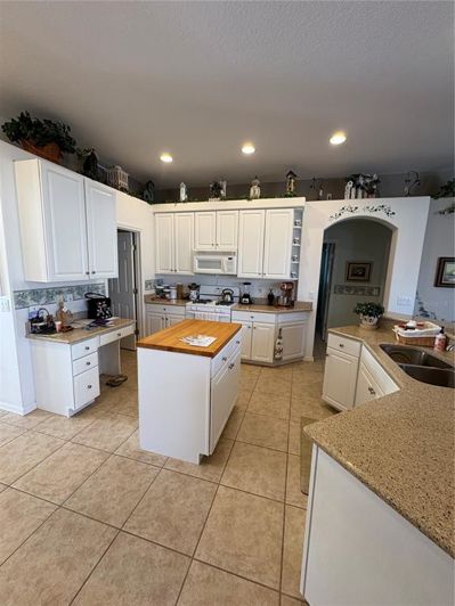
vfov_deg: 102.1
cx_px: 228
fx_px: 245
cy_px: 303
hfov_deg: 85.7
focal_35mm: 14
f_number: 2.2
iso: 125
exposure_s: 1/60
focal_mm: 2.22
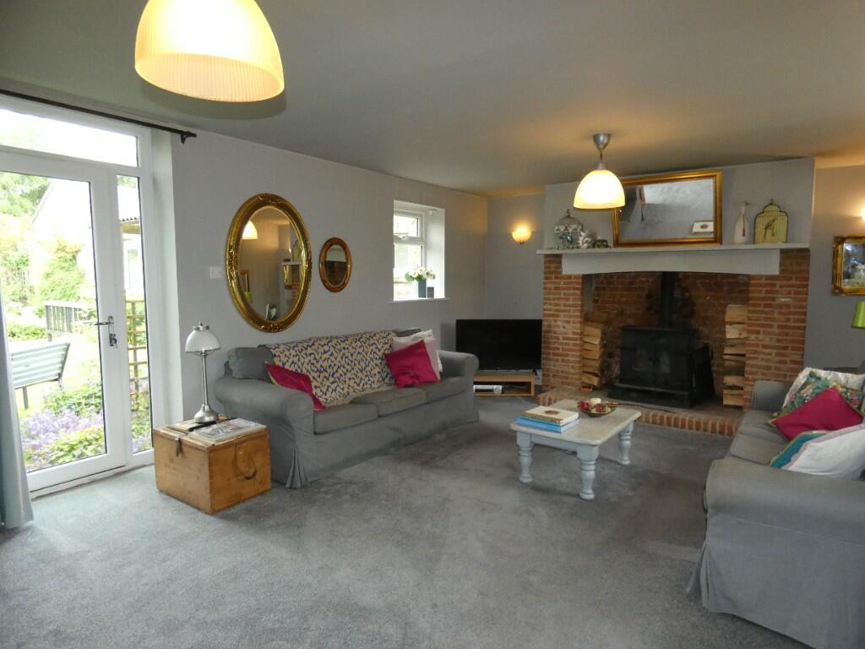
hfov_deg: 81.7
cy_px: 324
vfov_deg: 66.0
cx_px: 432
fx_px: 500
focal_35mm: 20
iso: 320
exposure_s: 1/60
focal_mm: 3.6
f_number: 2.8
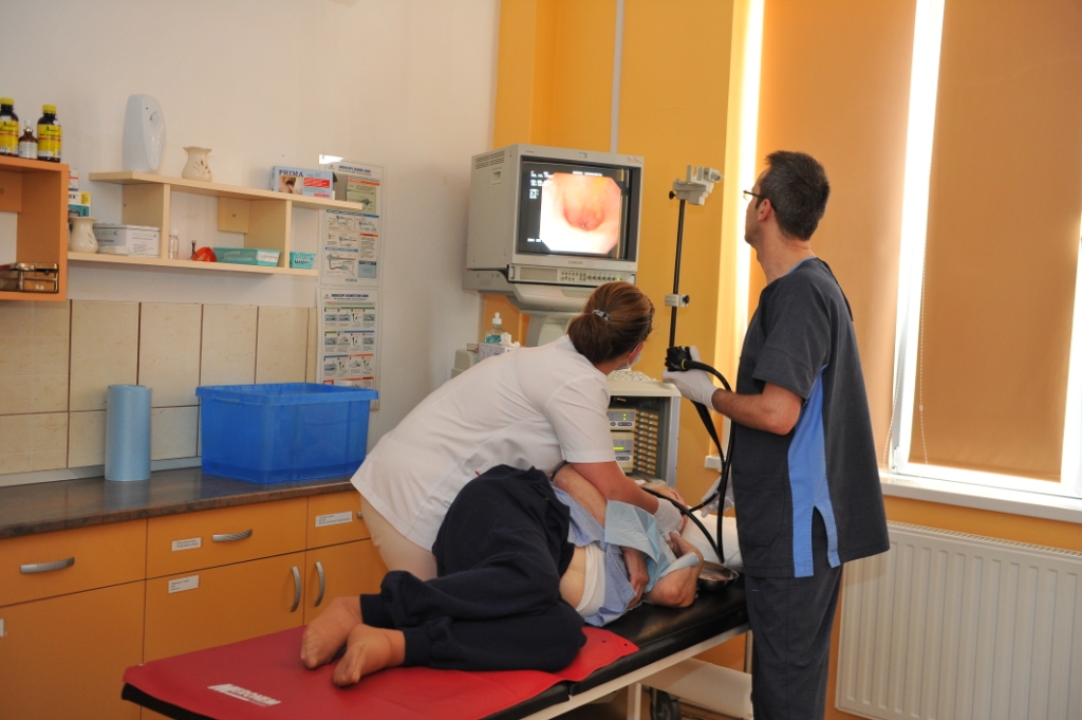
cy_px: 360
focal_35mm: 38
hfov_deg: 50.7
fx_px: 1141
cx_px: 541
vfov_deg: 35.0
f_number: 3.2
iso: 2000
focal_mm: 38
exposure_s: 1/50
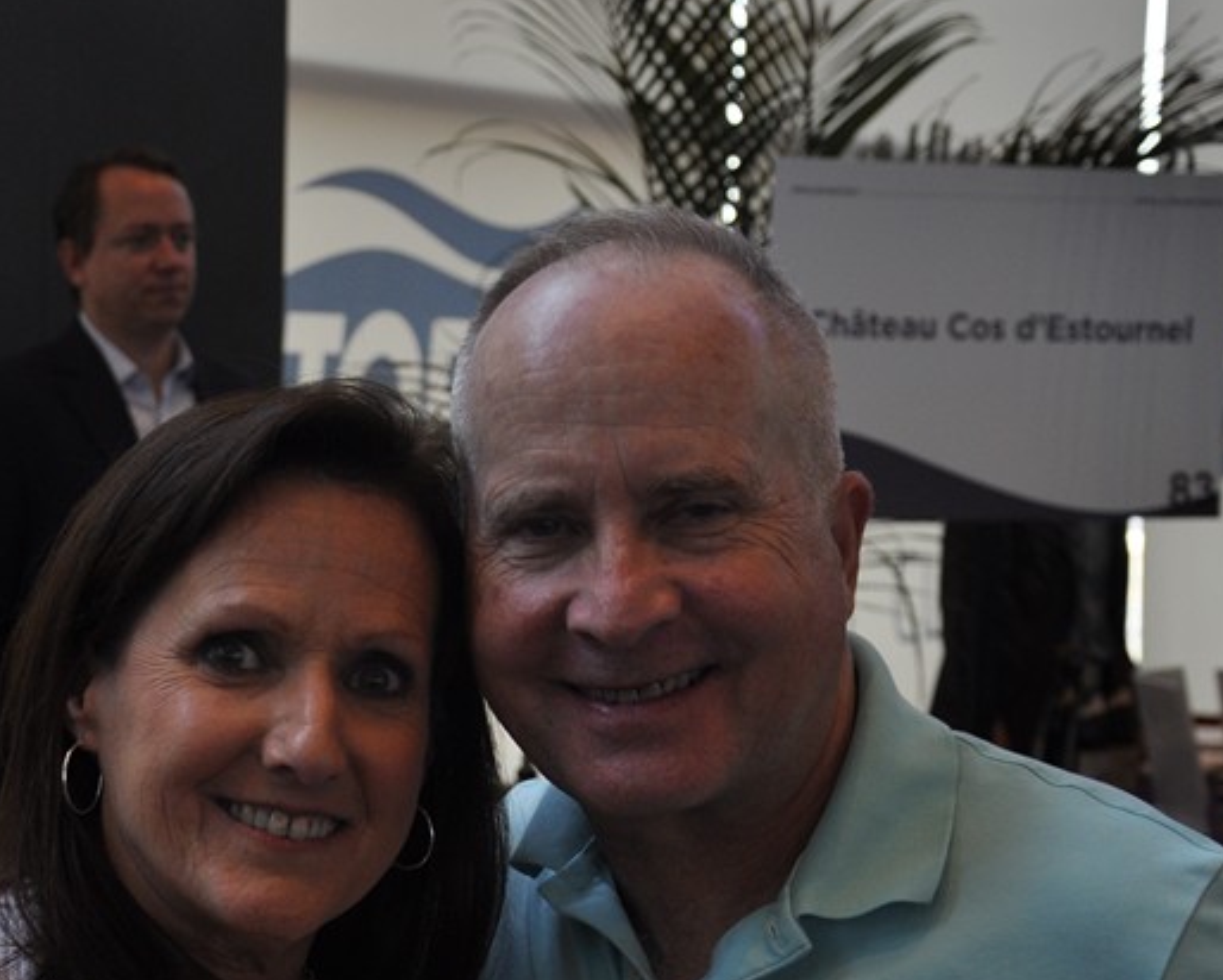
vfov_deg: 18.6
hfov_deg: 23.1
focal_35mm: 82
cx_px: 371
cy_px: 756
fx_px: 2970
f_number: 5
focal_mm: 30
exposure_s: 1/60
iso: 400
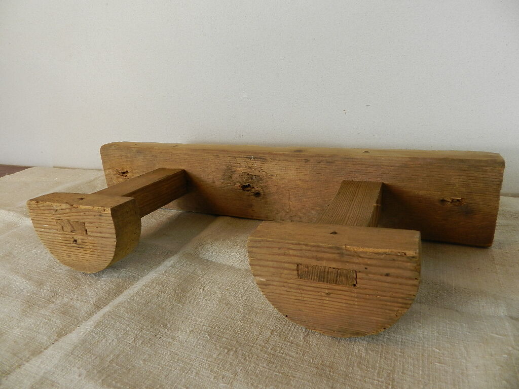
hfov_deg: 73.9
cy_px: 194
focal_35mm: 23
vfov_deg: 58.9
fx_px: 345
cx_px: 260
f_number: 3.4
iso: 160
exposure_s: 1/60
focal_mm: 4
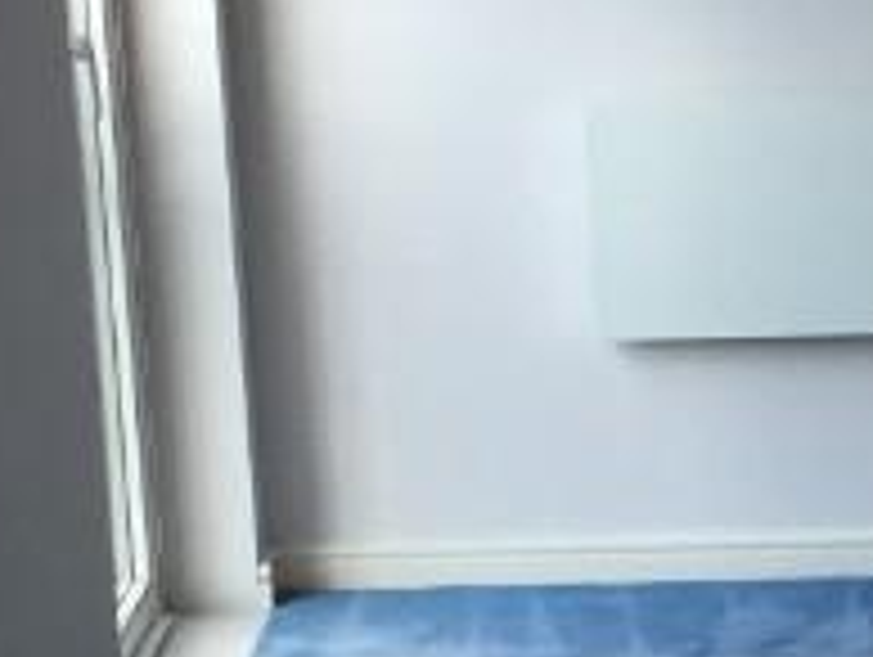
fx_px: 3863
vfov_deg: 9.6
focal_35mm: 153
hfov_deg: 12.2
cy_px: 770
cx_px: 1372
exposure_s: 1/33
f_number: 2.2
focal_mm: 4.15
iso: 40
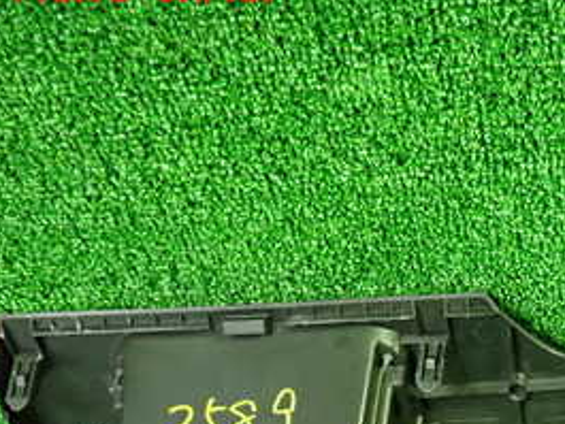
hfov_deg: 27.4
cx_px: 524
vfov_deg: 20.8
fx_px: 1110
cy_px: 441
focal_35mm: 68
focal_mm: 5.4
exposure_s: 1/25
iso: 800
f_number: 2.3
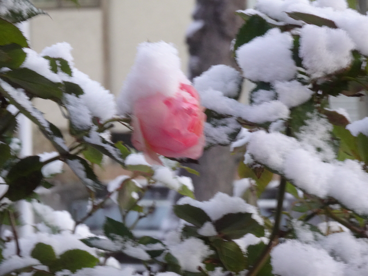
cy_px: 138
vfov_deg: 7.3
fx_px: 2158
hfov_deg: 9.7
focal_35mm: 203
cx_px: 184
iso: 800
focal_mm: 32.19
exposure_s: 1/10
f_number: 6.3
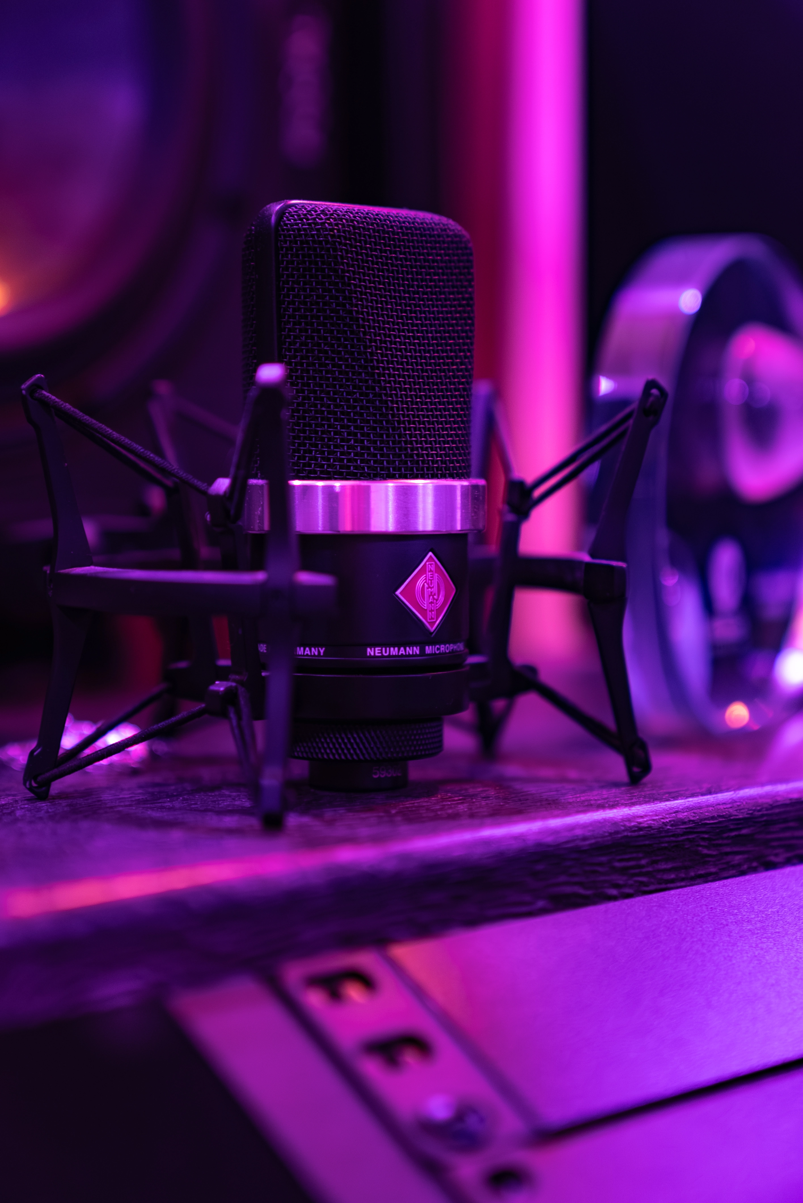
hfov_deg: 19.5
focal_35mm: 70
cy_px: 602
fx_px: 2339
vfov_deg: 28.8
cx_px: 402
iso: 3200
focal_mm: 70
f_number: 2.8
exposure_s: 1/30
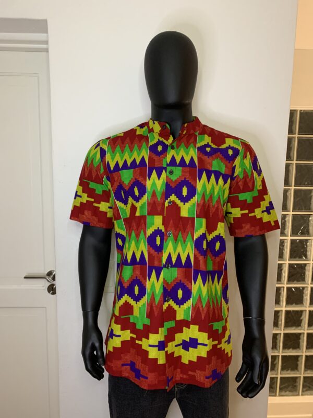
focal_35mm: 26
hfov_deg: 53.1
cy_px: 209
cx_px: 156
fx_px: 313
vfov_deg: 67.3
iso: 320
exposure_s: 1/60
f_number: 1.8
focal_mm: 4.25
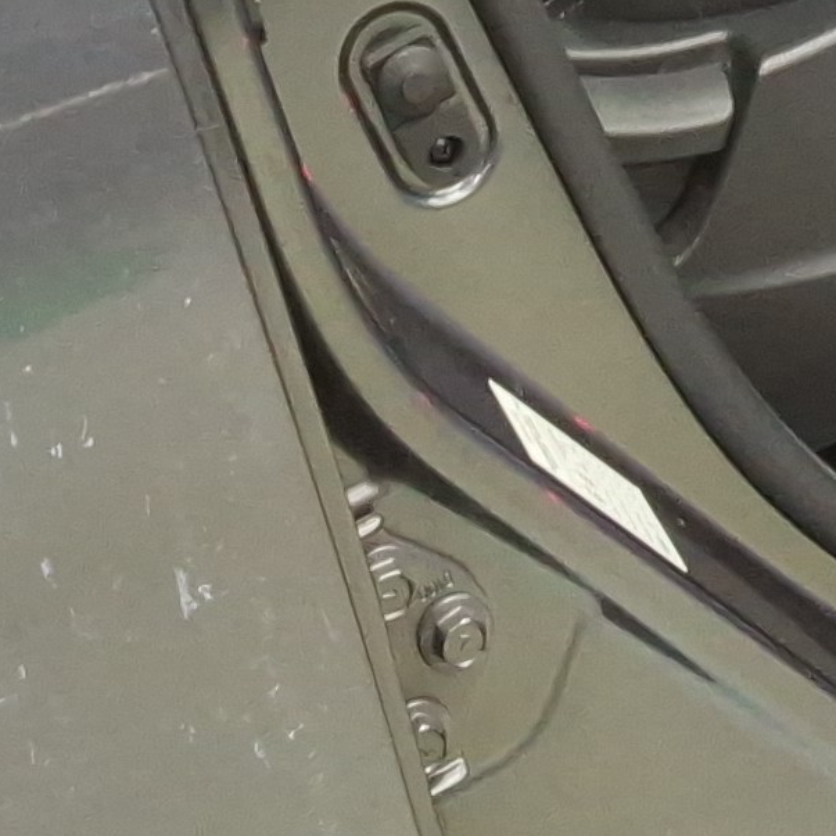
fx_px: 3661
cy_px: -744
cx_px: 950
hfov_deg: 12.8
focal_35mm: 134
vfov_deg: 11.9
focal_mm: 2.91
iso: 68
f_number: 1.9
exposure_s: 1/40
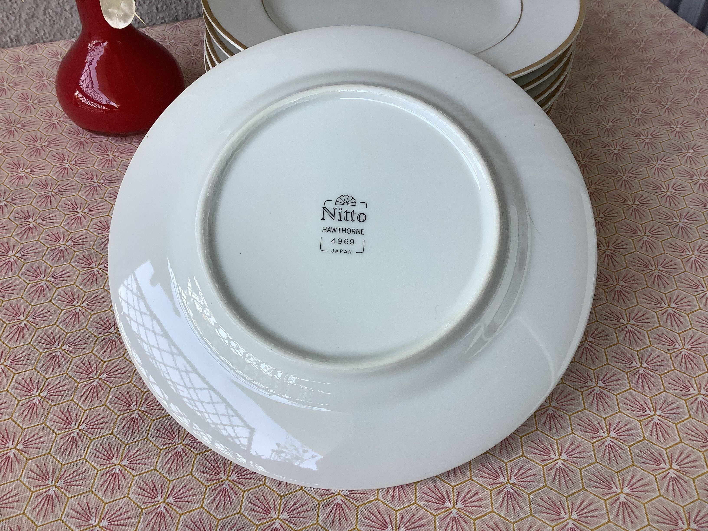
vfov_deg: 45.4
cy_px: 266
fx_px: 634
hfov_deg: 58.4
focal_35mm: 31
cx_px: 354
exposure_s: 1/120
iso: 50
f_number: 2.4
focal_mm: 3.3
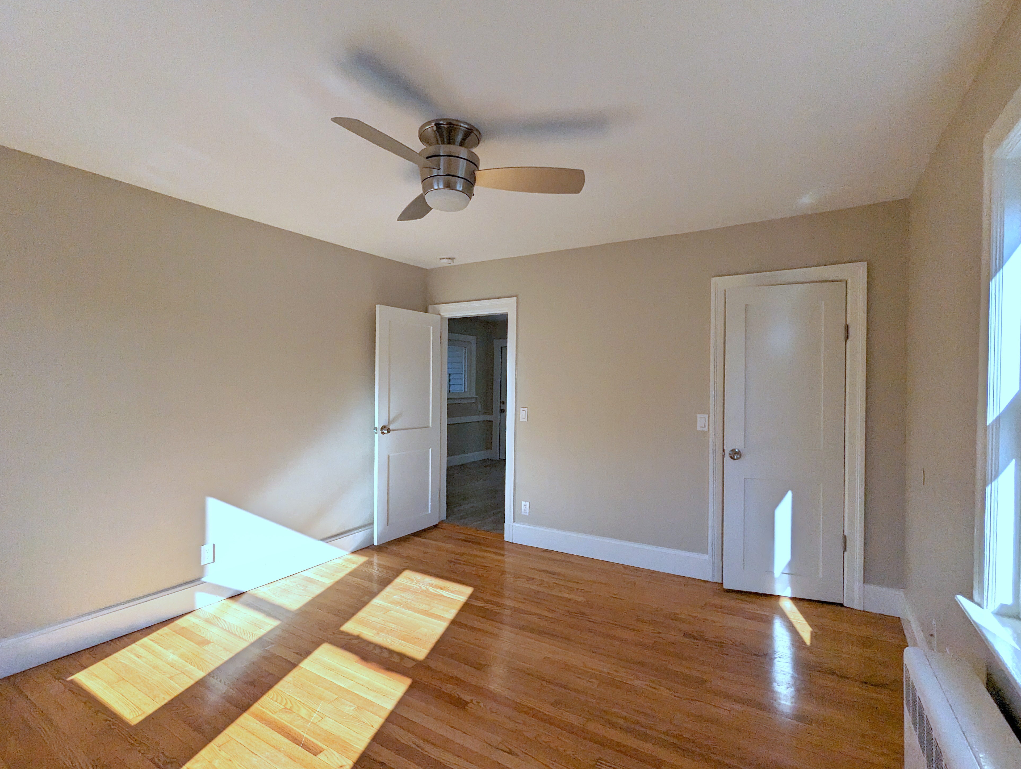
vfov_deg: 74.9
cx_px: 491
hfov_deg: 90.9
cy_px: 388
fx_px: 502
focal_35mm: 17
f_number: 2.2
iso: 51
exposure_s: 1/838
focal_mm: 2.35
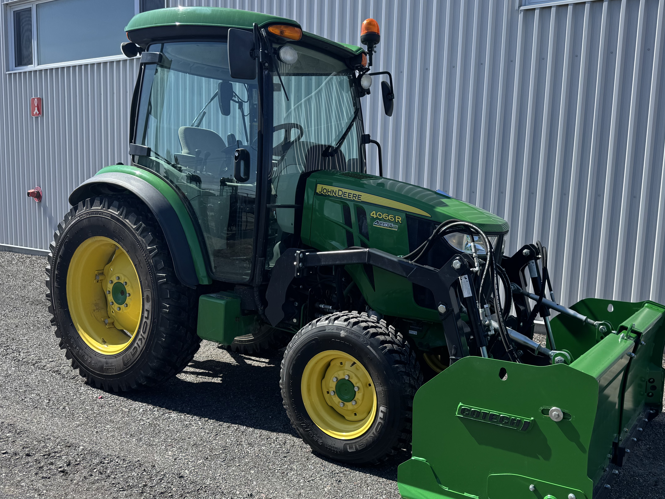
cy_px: 272
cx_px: 371
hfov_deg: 56.7
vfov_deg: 44.1
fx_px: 615
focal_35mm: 32
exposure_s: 1/2506
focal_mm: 6.76
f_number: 1.78
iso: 80
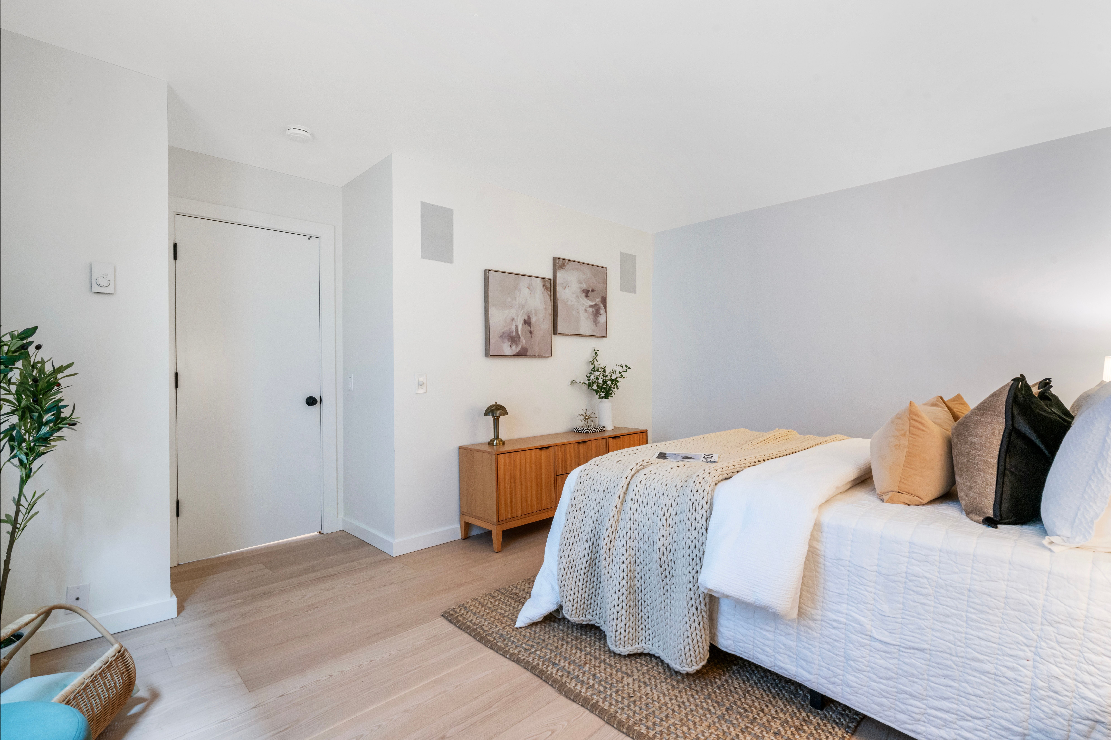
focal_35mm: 16
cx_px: 556
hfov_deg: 96.7
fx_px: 494
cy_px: 370
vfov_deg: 73.7
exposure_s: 1/10
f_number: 11
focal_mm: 16
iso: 640
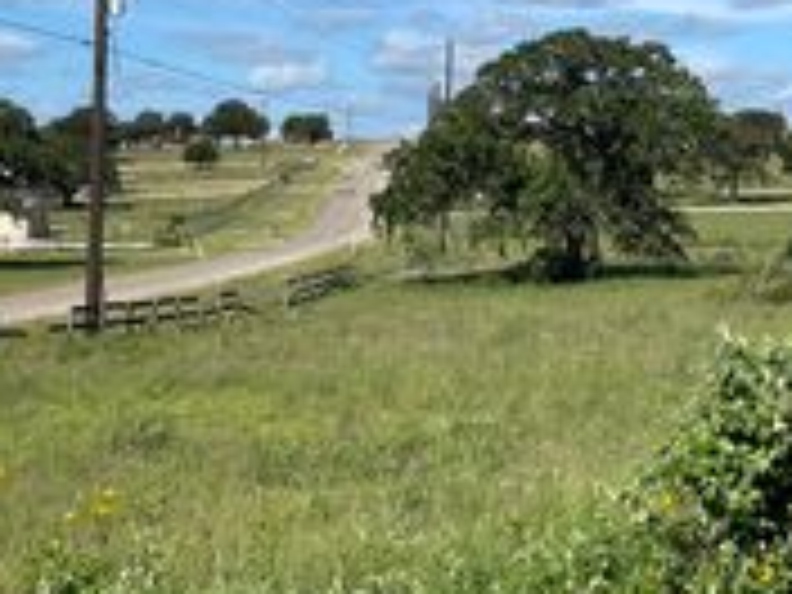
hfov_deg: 26.9
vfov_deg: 20.0
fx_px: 1624
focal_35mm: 71
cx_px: 616
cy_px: -11
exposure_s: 1/4902
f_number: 1.6
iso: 32
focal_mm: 5.1
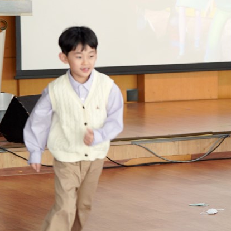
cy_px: 110
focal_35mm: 207
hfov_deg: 8.4
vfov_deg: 8.5
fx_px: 1563
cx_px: 218
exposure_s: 1/160
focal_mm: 112
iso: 1250
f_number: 4
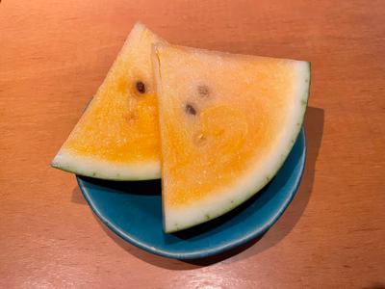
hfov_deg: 67.3
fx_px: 289
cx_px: 192
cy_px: 144
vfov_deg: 53.1
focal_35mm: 26
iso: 160
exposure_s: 1/60
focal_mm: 4.2
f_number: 1.6
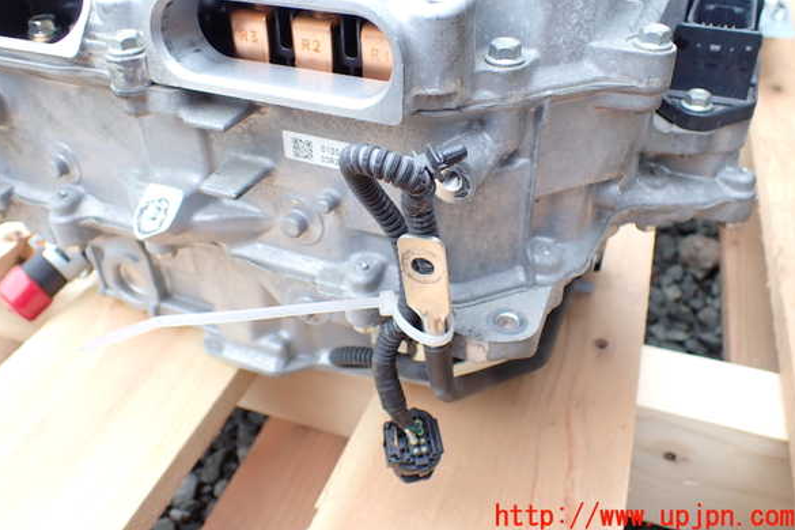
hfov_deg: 58.7
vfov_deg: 41.0
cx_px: 394
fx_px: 707
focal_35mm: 32
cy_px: 228
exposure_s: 1/125
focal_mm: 5.4
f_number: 2.3
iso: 100
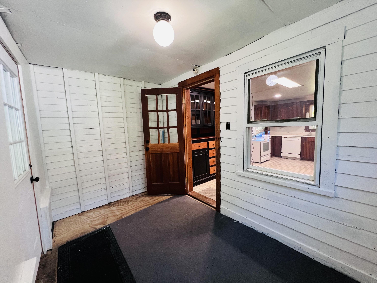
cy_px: 142
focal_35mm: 13
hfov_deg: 106.2
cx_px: 188
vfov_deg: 89.9
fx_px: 142
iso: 250
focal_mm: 1.57
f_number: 1.8
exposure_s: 1/60
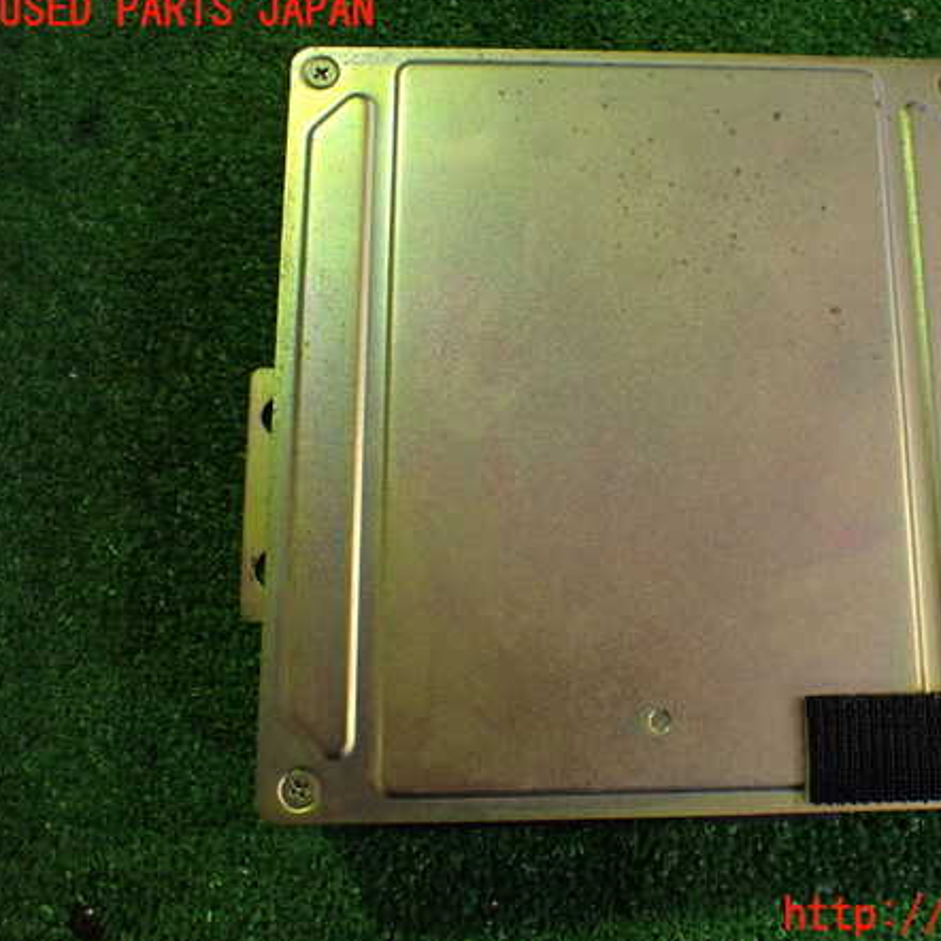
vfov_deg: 46.0
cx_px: 626
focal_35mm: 36
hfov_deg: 45.4
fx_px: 1107
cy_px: 464
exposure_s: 1/125
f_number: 2.3
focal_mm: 5.4
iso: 500
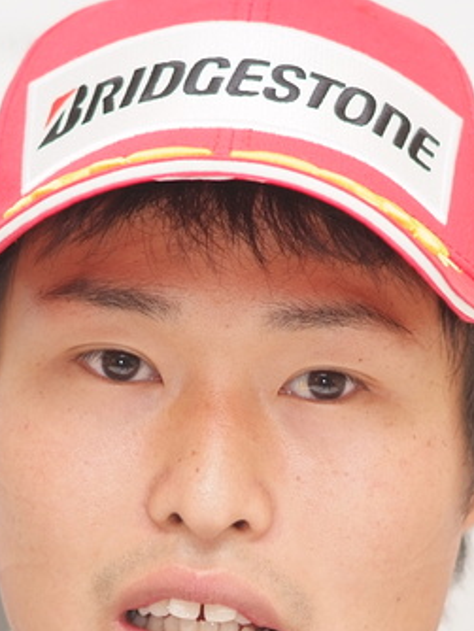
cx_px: 289
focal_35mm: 559
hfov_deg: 2.7
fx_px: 10193
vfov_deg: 3.5
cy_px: 452
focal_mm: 180
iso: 400
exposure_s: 1/250
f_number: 2.8
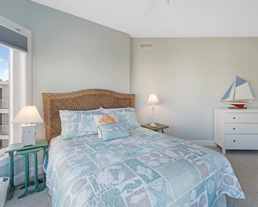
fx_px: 130
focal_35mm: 17
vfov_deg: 77.0
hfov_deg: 88.5
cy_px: 104
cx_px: 155
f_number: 8
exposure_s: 1/40
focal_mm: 15
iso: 320
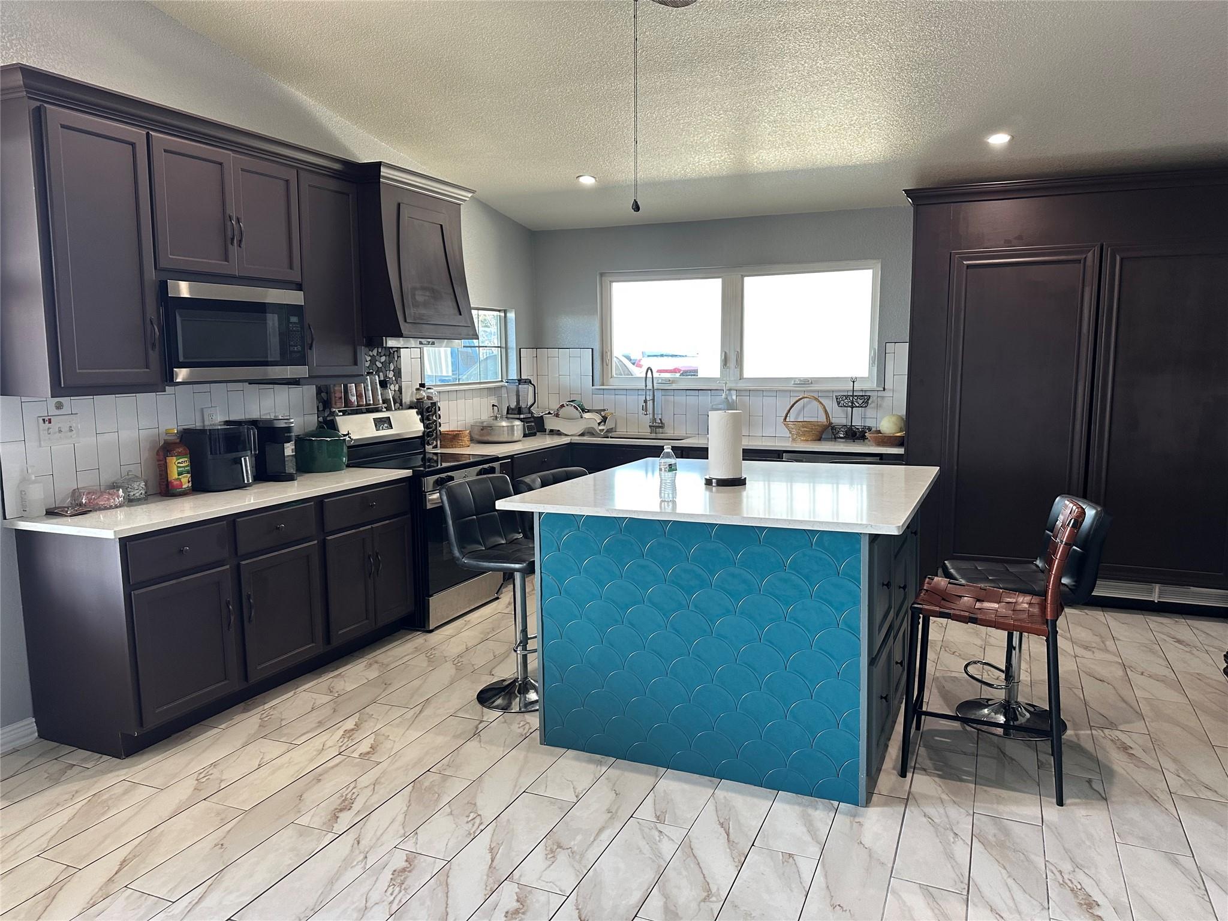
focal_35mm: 24
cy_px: 460
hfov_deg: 71.6
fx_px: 851
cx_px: 614
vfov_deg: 56.8
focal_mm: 6.86
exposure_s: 1/60
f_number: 1.78
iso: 160
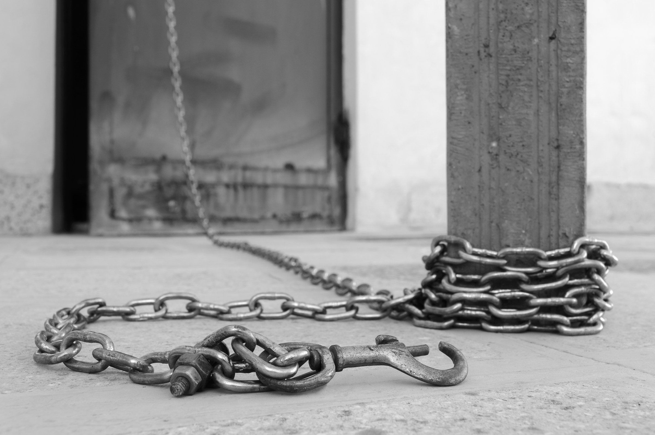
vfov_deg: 31.8
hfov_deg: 46.4
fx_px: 763
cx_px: 328
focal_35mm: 42
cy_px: 218
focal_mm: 28
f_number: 10
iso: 200
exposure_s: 1/50
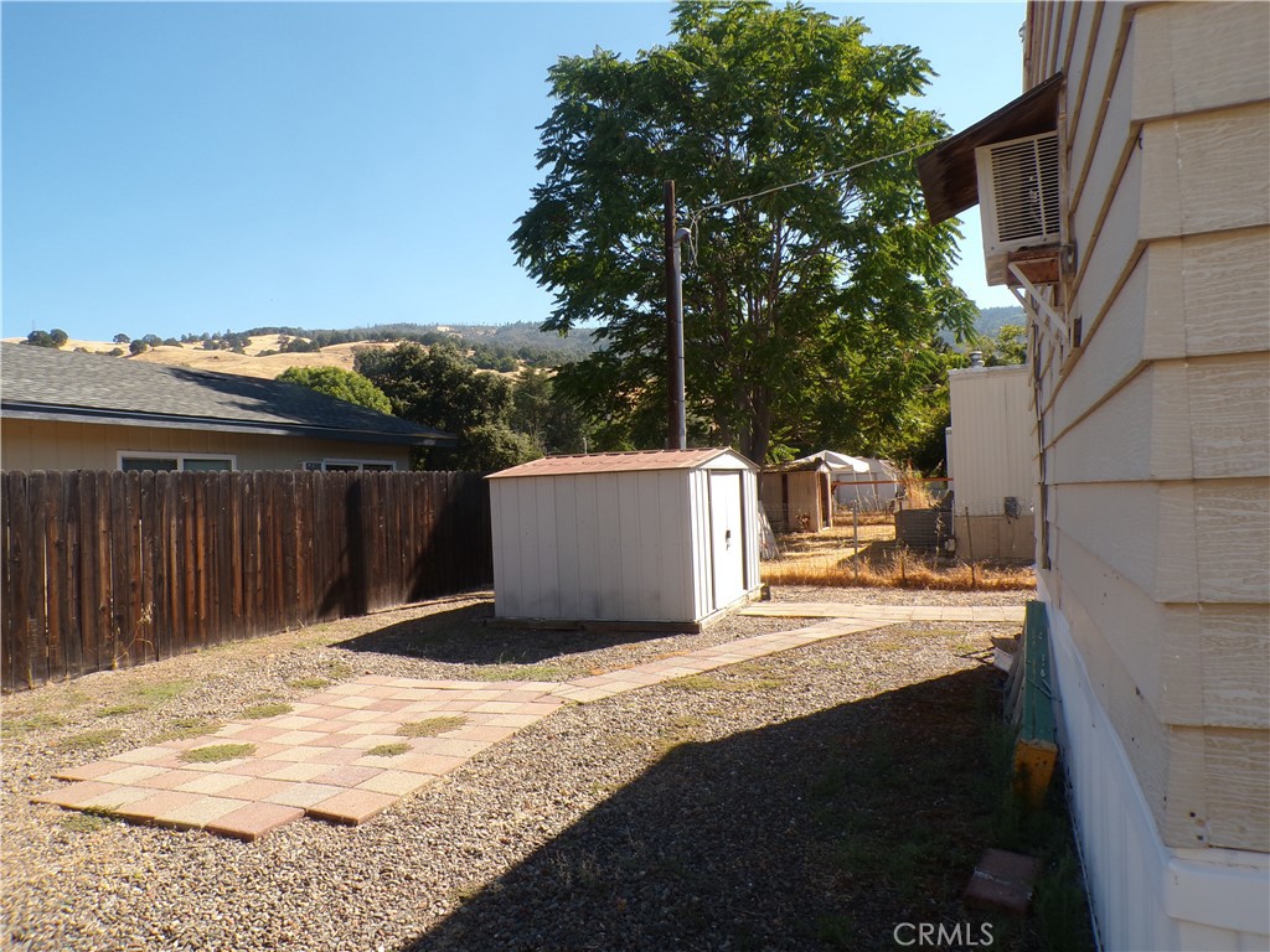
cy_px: 476
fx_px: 881
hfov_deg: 71.6
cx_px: 635
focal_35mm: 24
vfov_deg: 56.8
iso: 100
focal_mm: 4.3
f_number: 5.8
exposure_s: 1/210
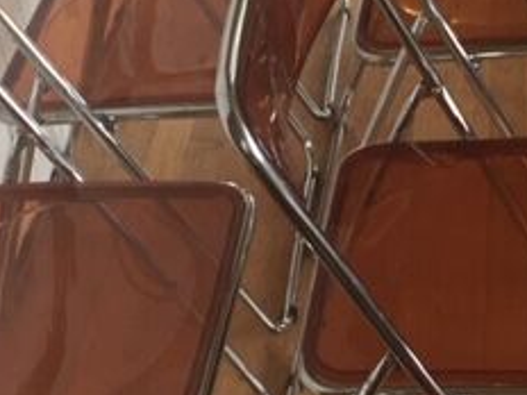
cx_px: 341
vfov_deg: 18.4
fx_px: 1218
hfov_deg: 24.3
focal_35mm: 80
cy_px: 168
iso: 100
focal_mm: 4.15
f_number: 2.2
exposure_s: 1/33
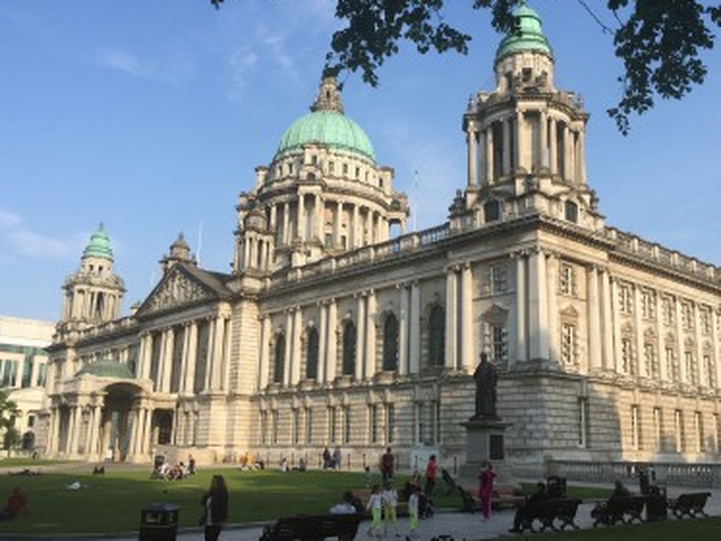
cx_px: 412
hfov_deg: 52.4
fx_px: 729
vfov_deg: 40.7
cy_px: 299
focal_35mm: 35
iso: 32
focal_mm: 4.15
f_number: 2.2
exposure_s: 1/1041
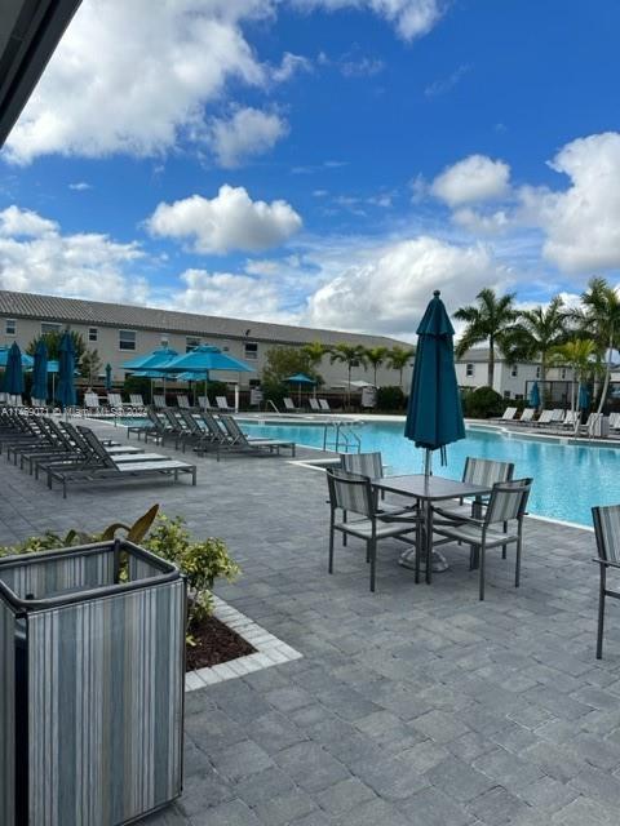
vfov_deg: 71.6
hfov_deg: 56.8
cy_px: 413
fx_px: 573
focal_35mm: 24
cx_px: 310
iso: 80
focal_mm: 6.86
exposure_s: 1/5848
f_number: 1.78
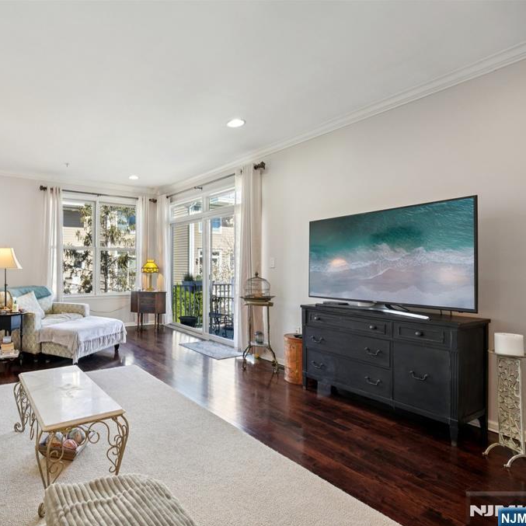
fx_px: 309
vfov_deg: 80.7
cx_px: 147
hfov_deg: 76.2
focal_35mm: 18
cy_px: 264
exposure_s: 1/25
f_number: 9
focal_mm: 14
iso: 400
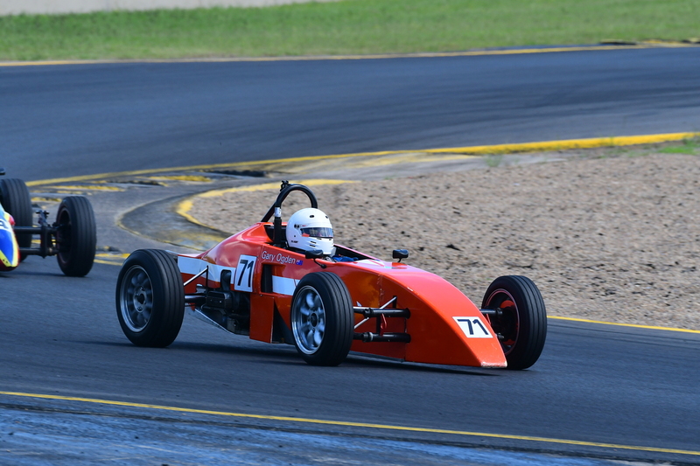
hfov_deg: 3.6
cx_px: 350
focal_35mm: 570
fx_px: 11080
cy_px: 233
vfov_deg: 2.4
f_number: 8
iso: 500
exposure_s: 1/640
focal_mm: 380
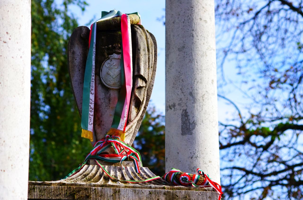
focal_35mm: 117
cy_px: 100
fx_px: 983
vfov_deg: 11.7
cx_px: 152
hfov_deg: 17.5
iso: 800
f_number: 6.3
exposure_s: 1/2500
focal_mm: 77.5
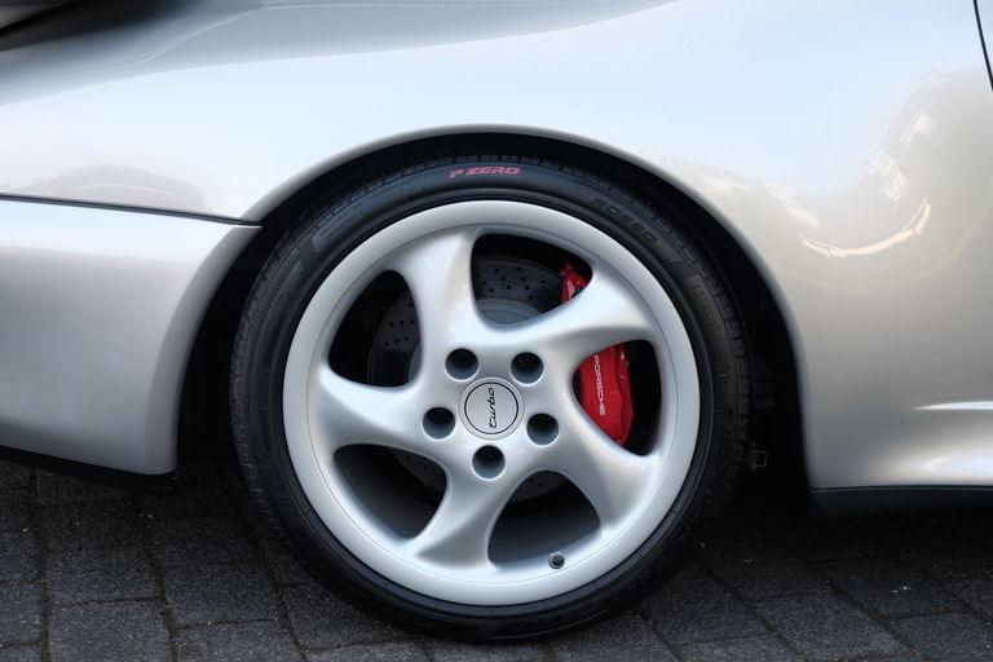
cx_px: 496
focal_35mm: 54
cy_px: 331
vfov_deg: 25.1
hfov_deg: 36.9
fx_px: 1489
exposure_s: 1/140
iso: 200
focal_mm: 35.8
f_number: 4
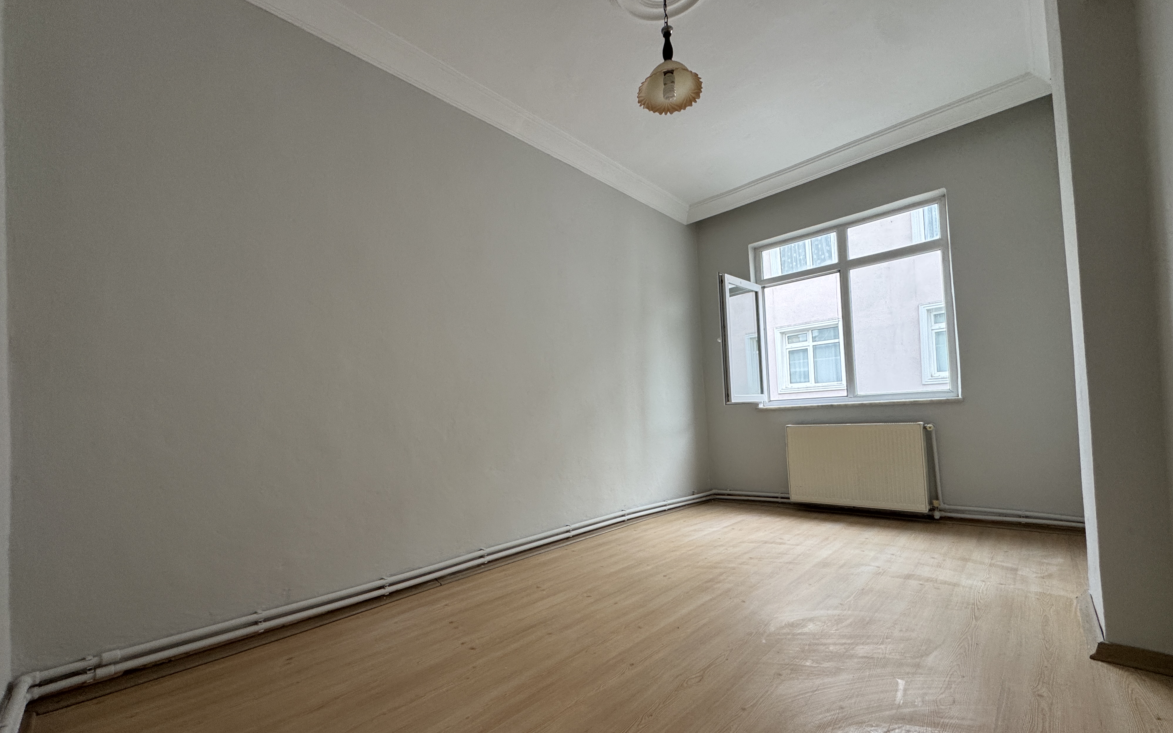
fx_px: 480
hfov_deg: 101.5
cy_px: 403
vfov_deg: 74.6
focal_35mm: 15
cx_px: 583
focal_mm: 2.22
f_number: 2.2
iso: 160
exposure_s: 1/100
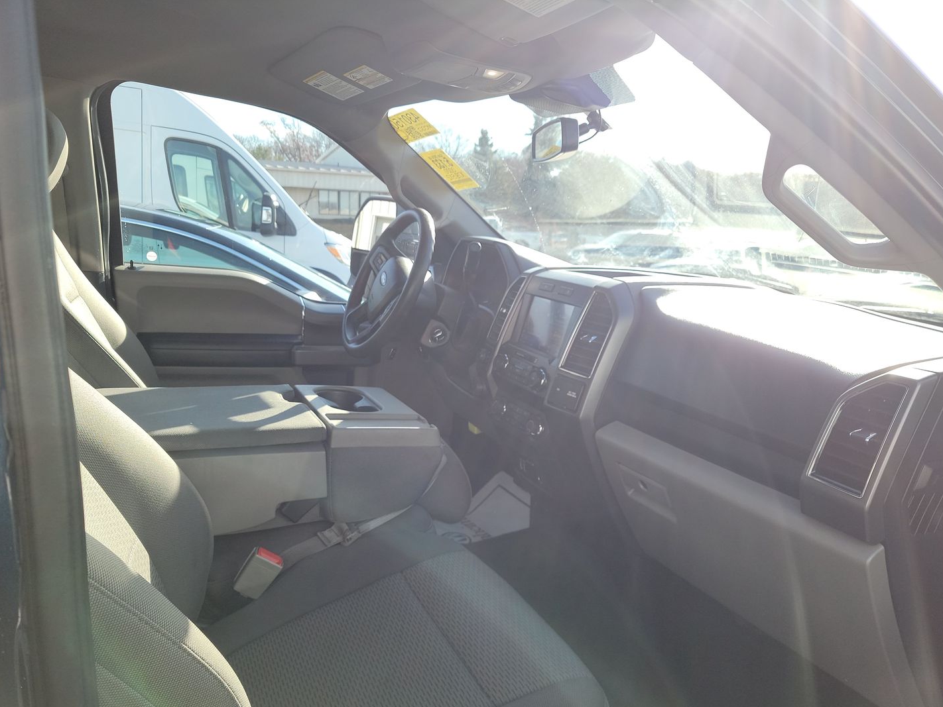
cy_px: 396
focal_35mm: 27
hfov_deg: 65.3
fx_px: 736
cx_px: 465
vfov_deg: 51.2
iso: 50
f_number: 1.8
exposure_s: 1/189
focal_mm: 6.7
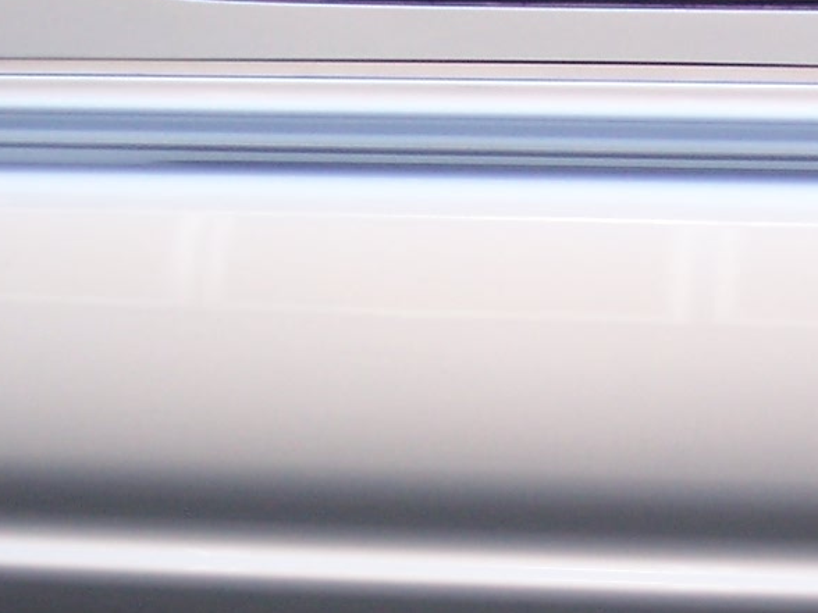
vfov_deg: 10.5
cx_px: 963
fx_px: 3332
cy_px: 452
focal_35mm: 141
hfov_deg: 13.6
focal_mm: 6.2
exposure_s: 1/160
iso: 80
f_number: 2.8
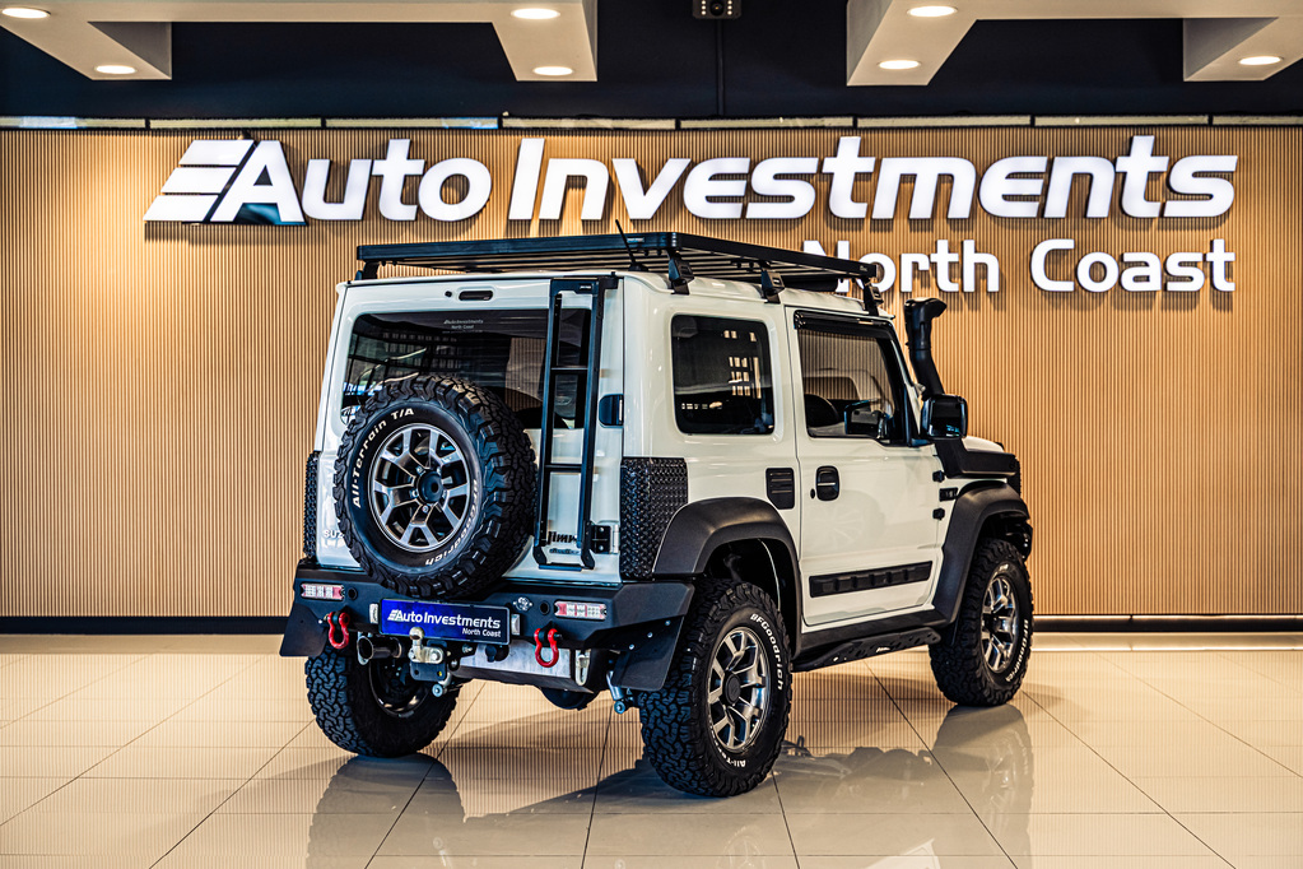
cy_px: 434
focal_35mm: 54
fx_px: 1954
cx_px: 652
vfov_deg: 25.1
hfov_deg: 36.9
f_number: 4
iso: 500
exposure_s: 1/125
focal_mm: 54
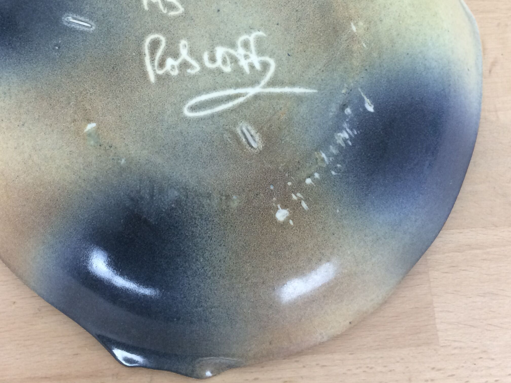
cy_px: 75
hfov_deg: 40.3
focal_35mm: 47
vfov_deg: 30.1
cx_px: 219
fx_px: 694
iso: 100
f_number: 2.2
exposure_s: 1/33
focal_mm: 4.15
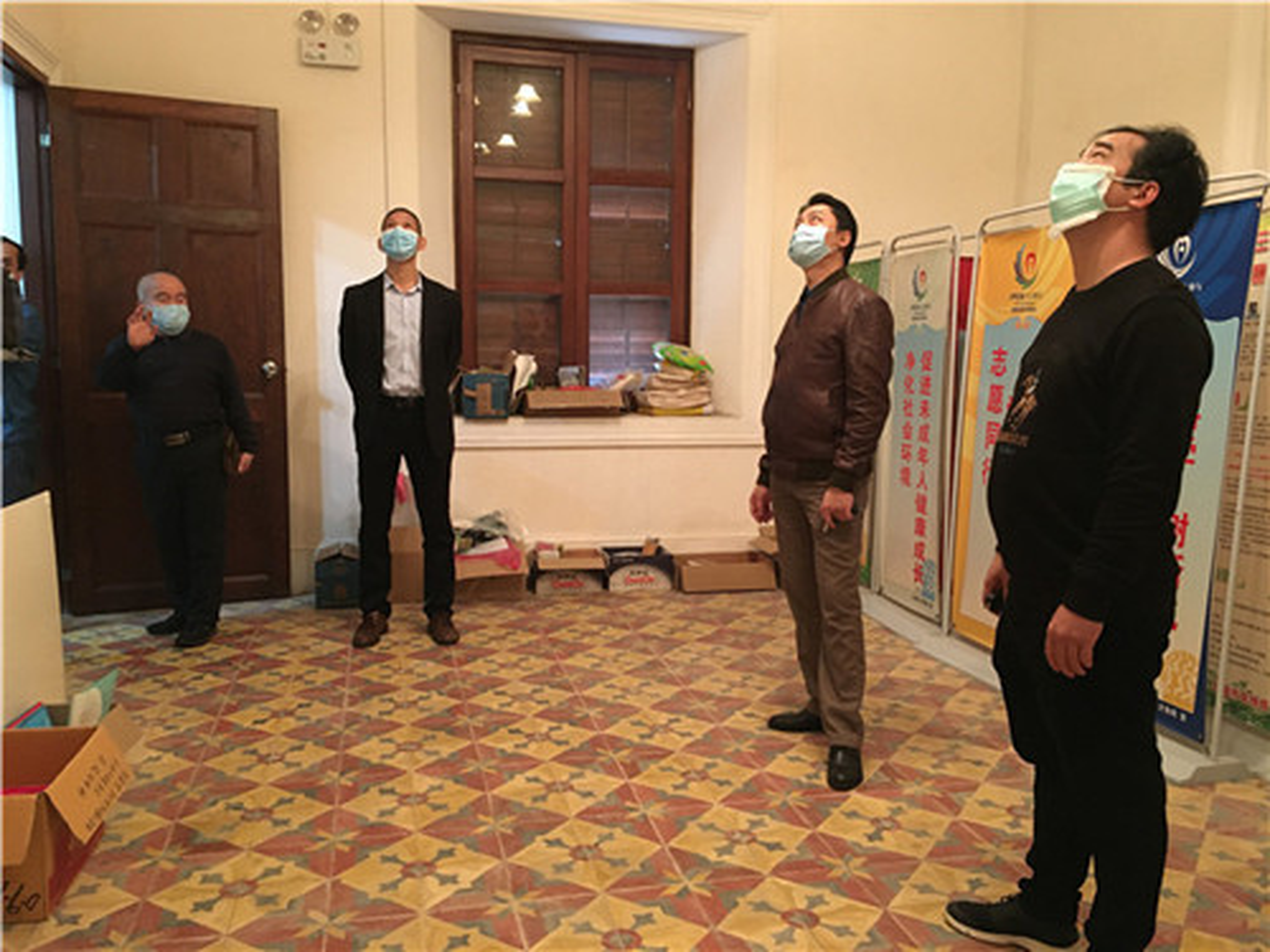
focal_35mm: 29
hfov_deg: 61.7
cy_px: 476
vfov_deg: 48.2
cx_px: 635
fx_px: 1064
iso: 400
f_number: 2.2
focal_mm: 4.15
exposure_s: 1/17
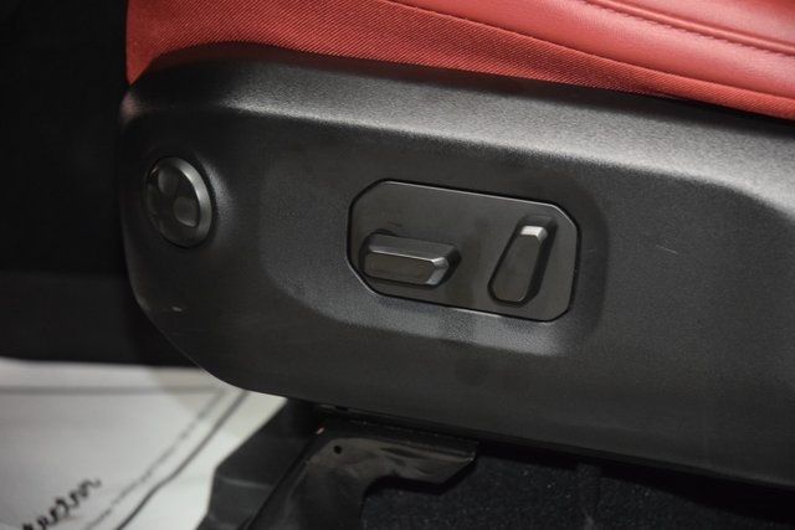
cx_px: 398
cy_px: 265
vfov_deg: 13.0
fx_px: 2319
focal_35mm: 105
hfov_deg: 19.5
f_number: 4.5
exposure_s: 1/50
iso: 3200
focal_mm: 70
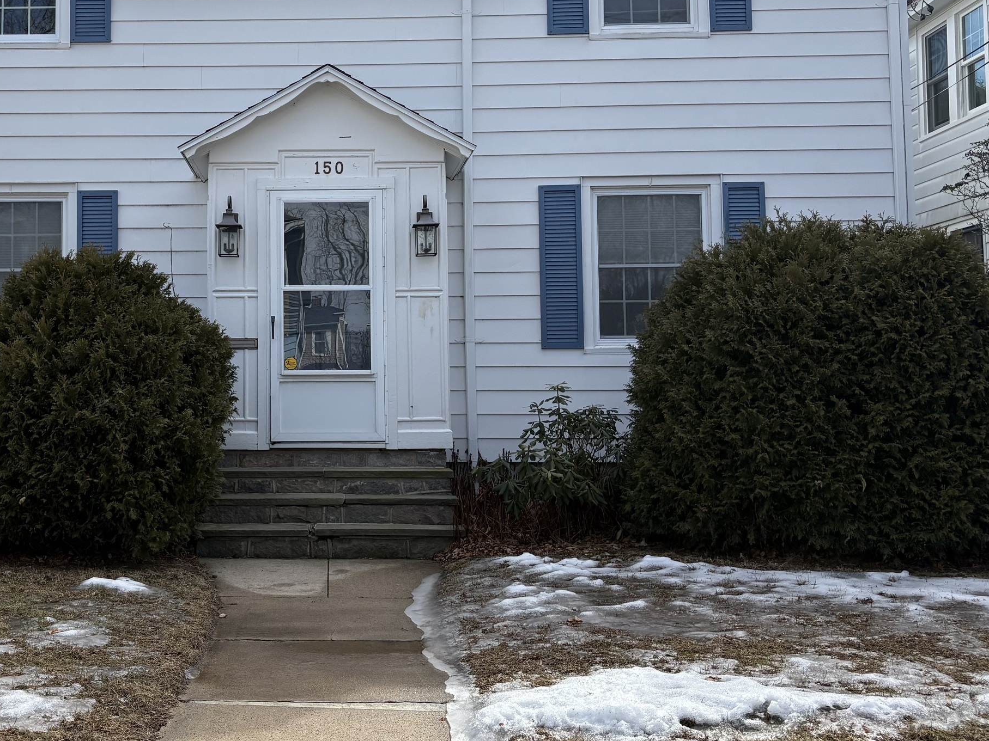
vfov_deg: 32.8
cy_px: 297
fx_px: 1257
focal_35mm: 44
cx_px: 299
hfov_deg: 42.1
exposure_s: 1/3623
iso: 64
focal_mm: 5.96
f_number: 1.6
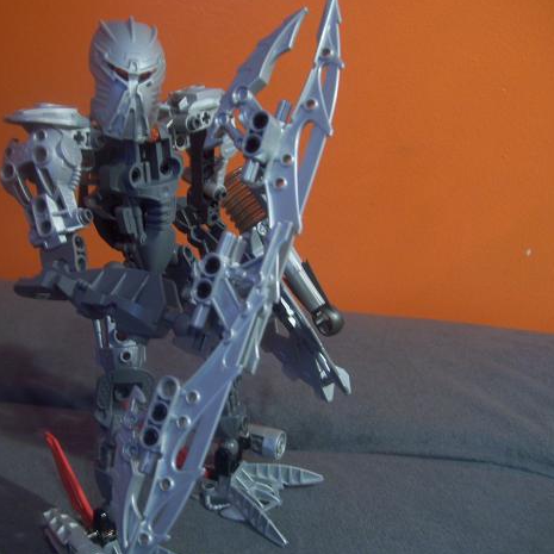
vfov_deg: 39.2
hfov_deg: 38.8
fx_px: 779
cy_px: 276
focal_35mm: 43
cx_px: 197
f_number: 2.7
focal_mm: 6
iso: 160
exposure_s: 1/8
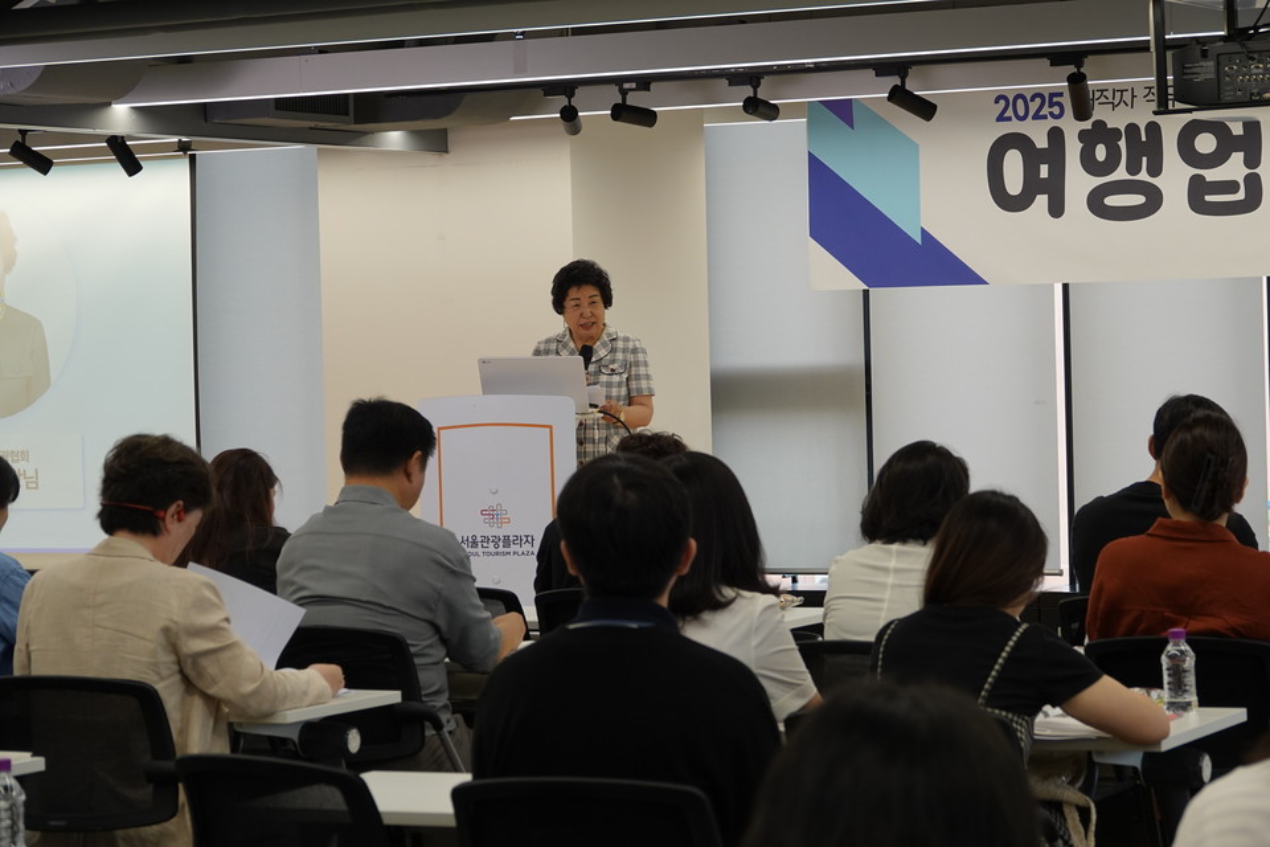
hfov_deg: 19.6
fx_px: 3669
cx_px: 635
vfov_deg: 13.2
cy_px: 424
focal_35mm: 104
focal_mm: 38.04
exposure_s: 1/125
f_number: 4
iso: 250
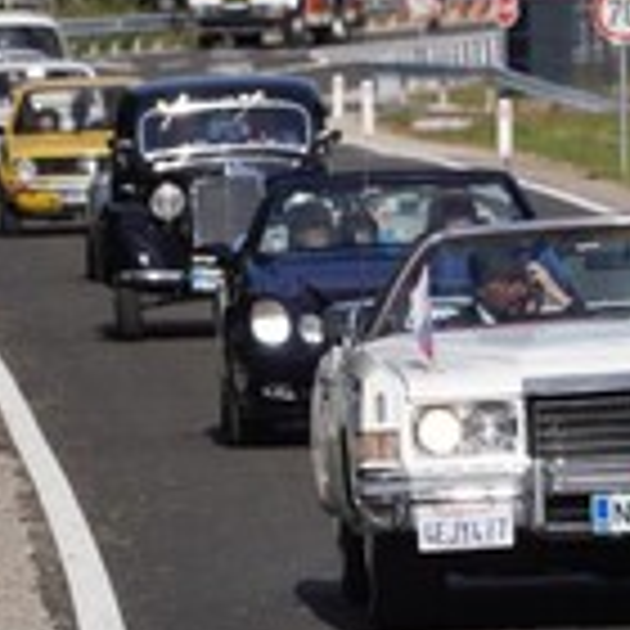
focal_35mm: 819
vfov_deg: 2.1
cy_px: 328
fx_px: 16864
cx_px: 396
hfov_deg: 2.1
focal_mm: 200
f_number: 6.3
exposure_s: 1/640
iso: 100
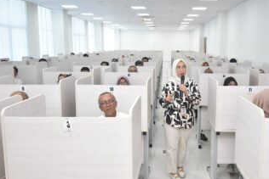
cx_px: 169
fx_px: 284
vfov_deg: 35.1
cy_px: 87
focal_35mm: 38
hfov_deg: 50.2
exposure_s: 1/100
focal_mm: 20
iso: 1600
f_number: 5.6
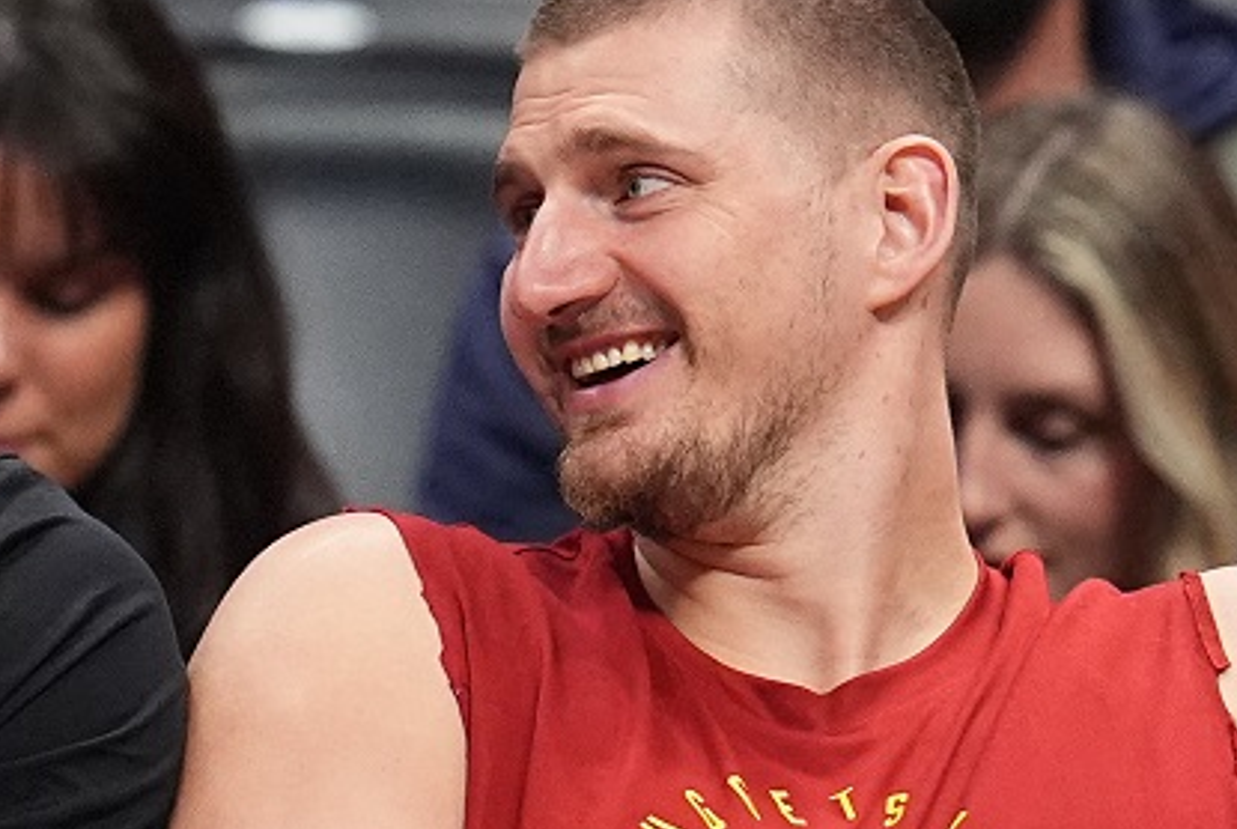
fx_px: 59632
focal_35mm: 1733
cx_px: 739
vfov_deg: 0.8
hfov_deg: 1.2
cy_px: 799
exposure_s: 1/1600
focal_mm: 400
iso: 5000
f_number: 3.2
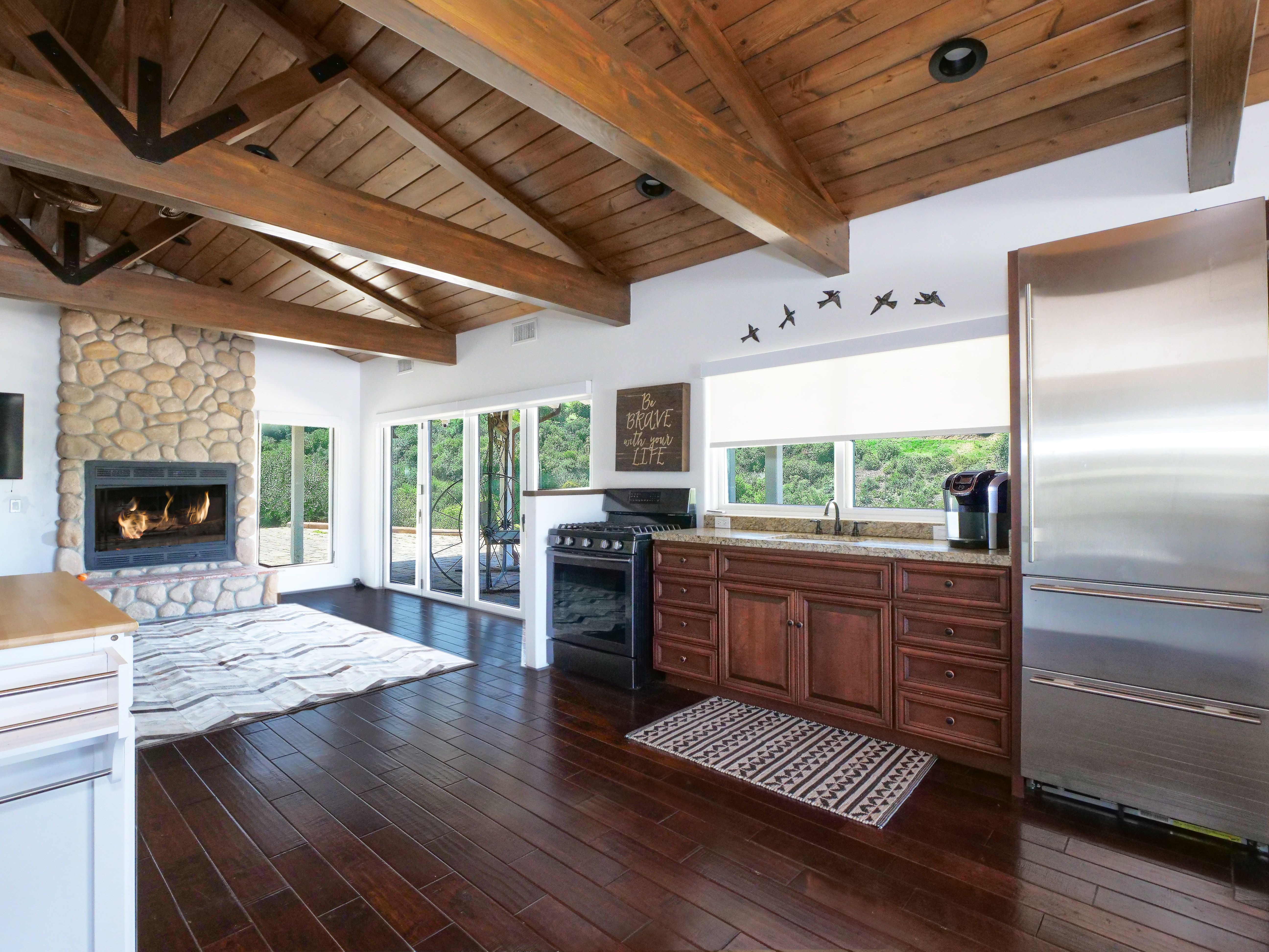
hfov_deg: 94.5
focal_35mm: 16
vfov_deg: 78.1
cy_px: 476
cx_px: 634
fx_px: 587
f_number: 6.3
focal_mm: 8
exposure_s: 1/80
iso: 2000
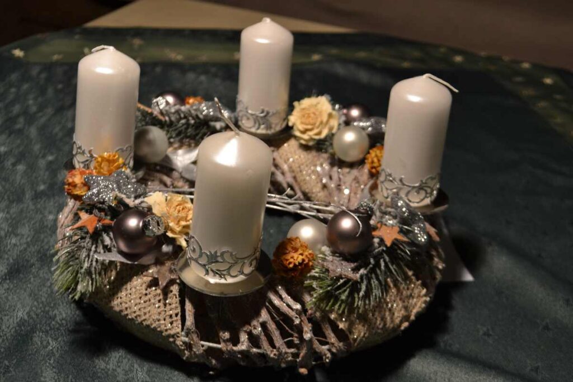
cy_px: 191
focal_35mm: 48
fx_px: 764
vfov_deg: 28.1
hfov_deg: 41.1
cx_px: 286
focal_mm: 32
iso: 400
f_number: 4.8
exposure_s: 1/20
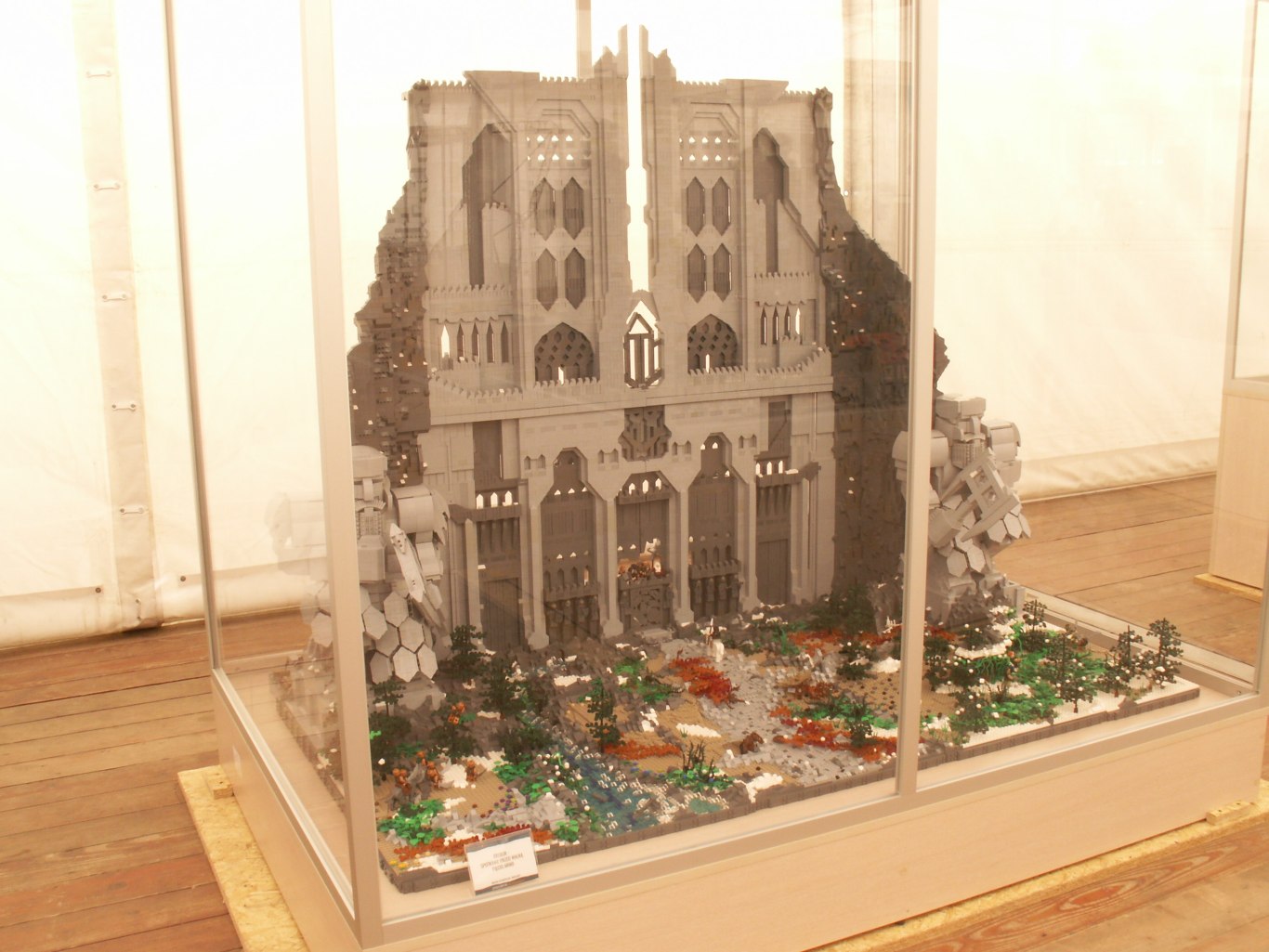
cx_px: 634
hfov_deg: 52.6
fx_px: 1283
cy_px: 476
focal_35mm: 35
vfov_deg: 40.7
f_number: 8
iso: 50
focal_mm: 5.86
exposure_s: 1/8
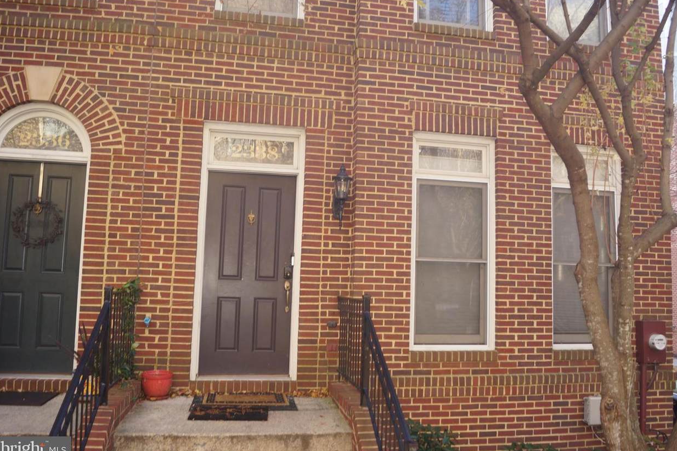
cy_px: 228
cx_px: 346
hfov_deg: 65.5
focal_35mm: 28
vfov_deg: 46.4
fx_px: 527
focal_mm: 18
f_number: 4.5
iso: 100
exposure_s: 1/80
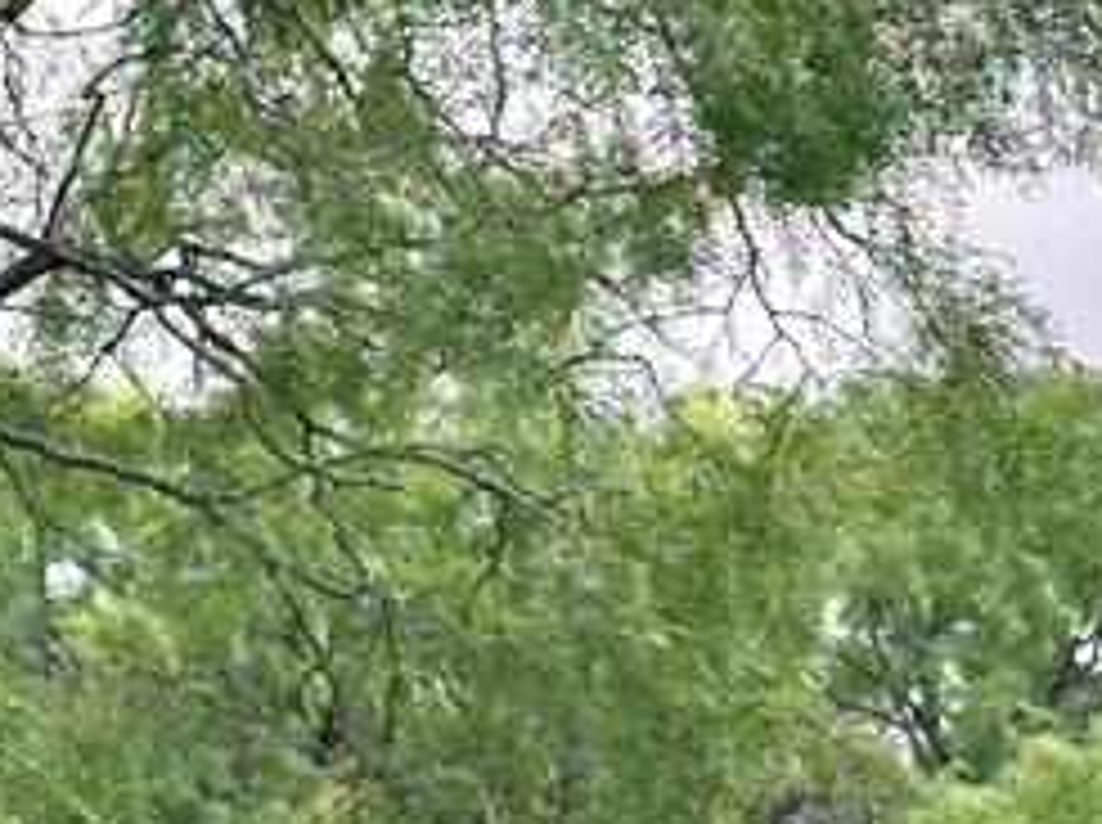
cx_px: 1268
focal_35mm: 201
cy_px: 923
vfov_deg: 7.3
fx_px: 6389
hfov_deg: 9.7
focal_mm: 6.86
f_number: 1.78
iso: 64
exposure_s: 1/324
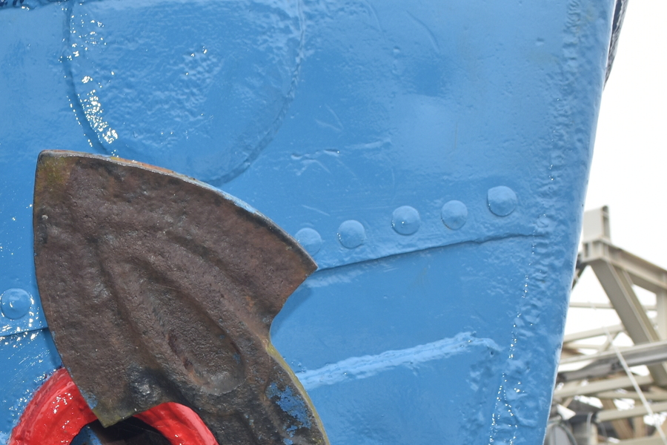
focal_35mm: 75
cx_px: -43
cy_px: 440
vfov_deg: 17.8
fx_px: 1389
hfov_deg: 25.3
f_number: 5.6
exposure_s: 1/125
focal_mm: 18
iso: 180
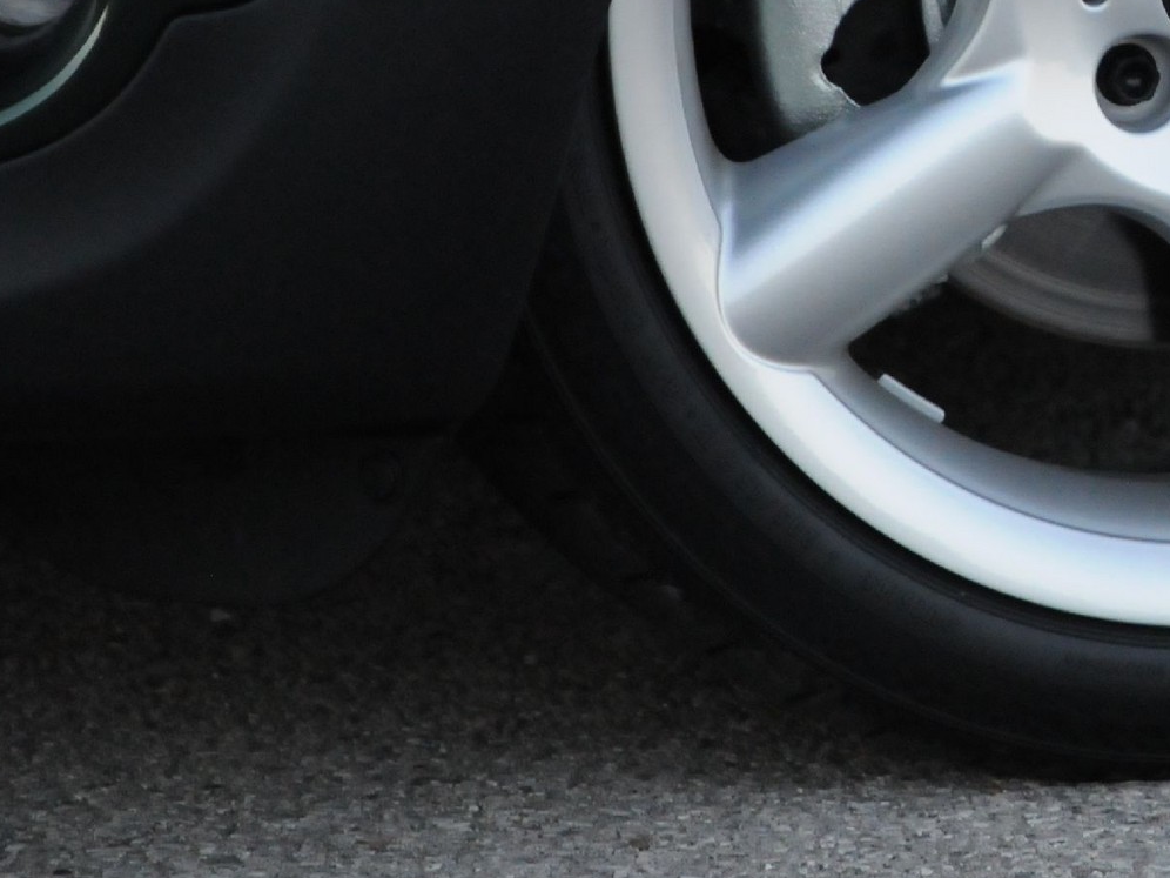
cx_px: 1309
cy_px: -32
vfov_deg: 2.8
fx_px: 17718
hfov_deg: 3.8
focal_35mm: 524
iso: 2000
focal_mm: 145
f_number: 5
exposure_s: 1/250
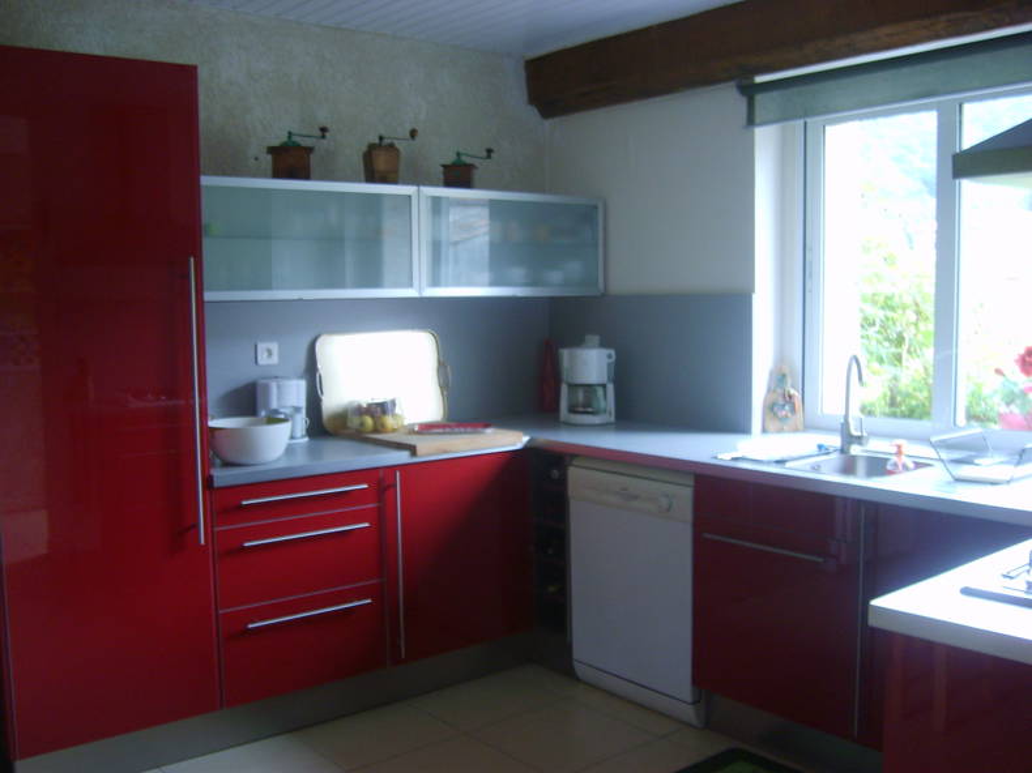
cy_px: 386
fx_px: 1043
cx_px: 516
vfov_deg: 40.7
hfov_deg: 52.6
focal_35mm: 35
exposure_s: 1/30
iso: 133
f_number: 2.8
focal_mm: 5.8
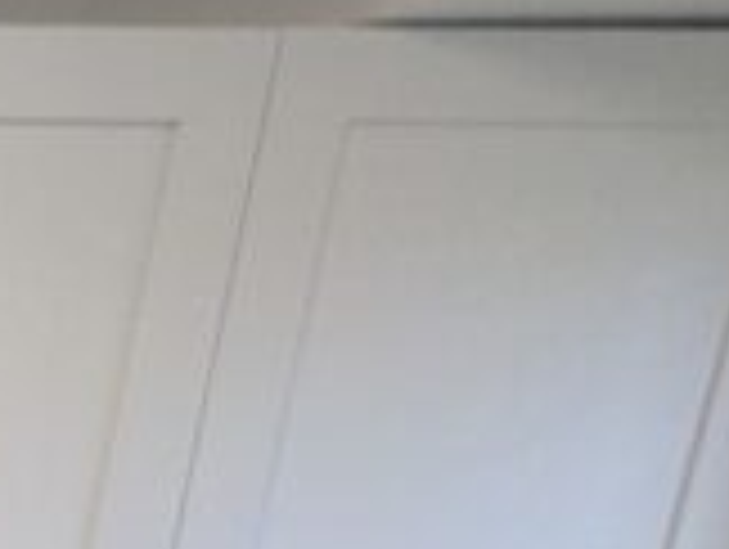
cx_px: -1431
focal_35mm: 101
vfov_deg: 11.9
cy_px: 1312
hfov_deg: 11.5
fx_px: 2130
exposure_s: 1/40
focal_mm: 2.35
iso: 79
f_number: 2.2
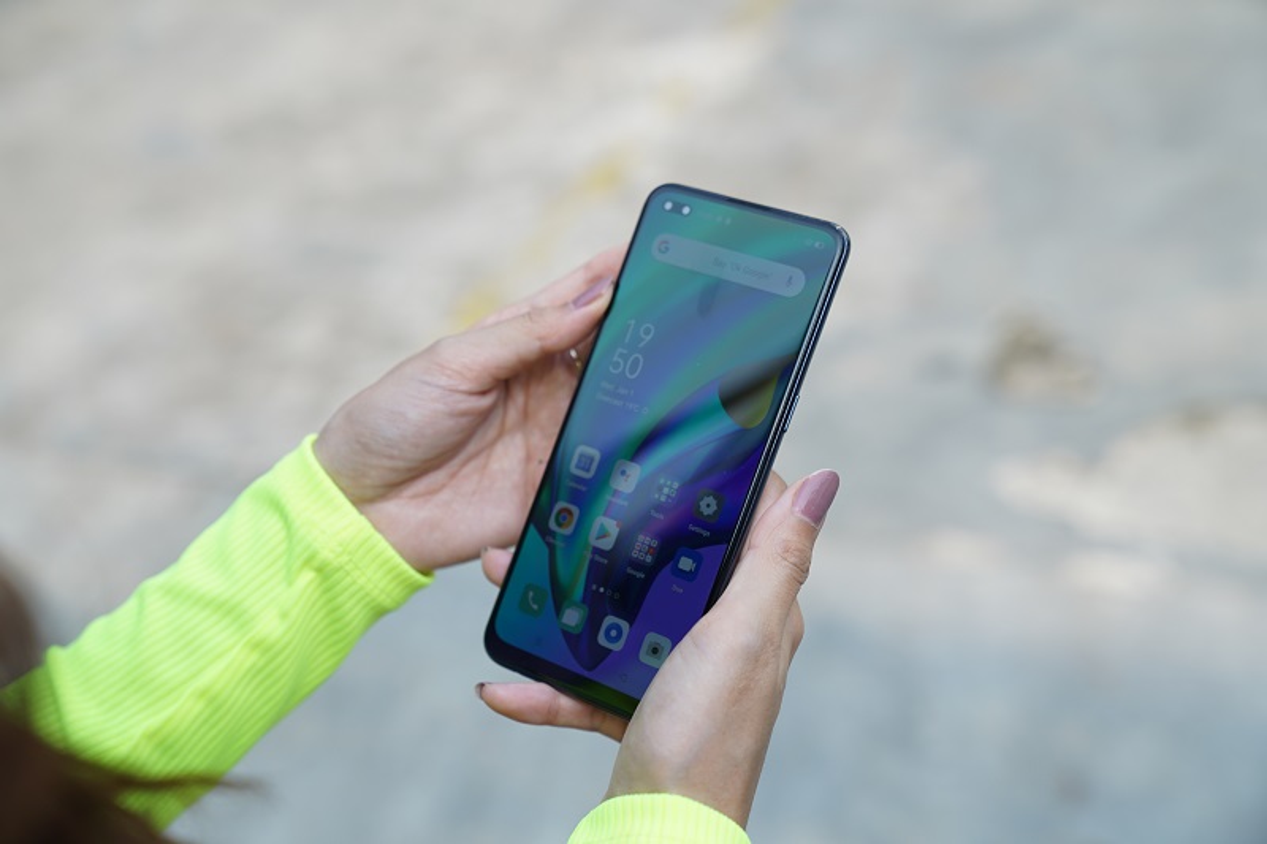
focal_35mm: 57
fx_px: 2006
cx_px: 634
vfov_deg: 23.8
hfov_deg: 35.1
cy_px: 422
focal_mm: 57
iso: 125
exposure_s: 1/500
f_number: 4
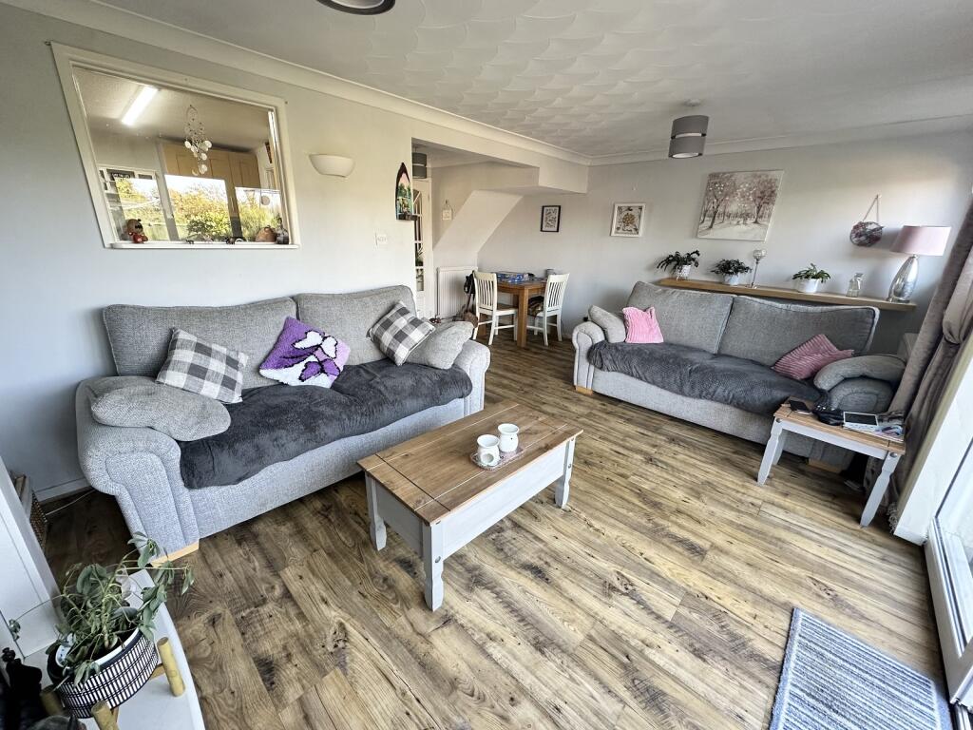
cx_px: 486
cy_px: 365
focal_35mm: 14
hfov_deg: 102.1
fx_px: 394
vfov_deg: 85.7
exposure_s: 1/100
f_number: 2.2
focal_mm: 2.22
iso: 160
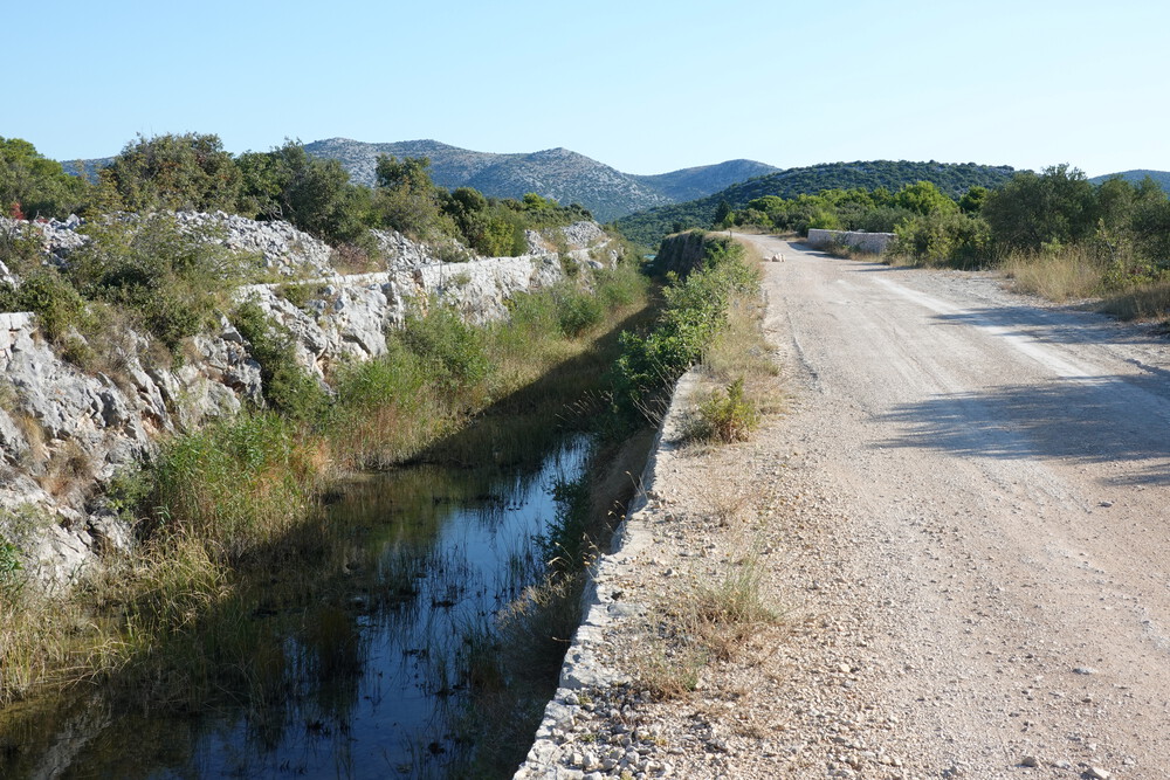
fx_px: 1365
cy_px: 390
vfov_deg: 31.9
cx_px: 585
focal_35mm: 42
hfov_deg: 46.4
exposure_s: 1/160
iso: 125
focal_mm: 15.59
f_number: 8
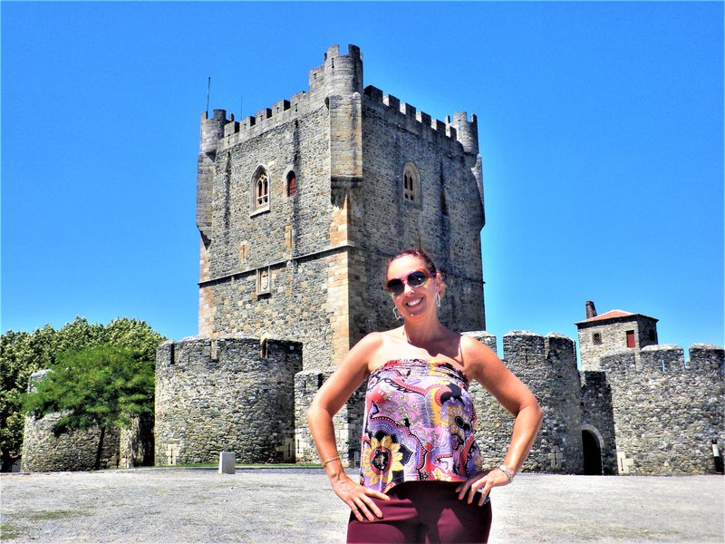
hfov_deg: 51.4
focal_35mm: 36
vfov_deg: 39.7
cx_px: 362
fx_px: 754
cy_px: 272
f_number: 5.6
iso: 64
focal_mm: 6.3
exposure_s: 1/320
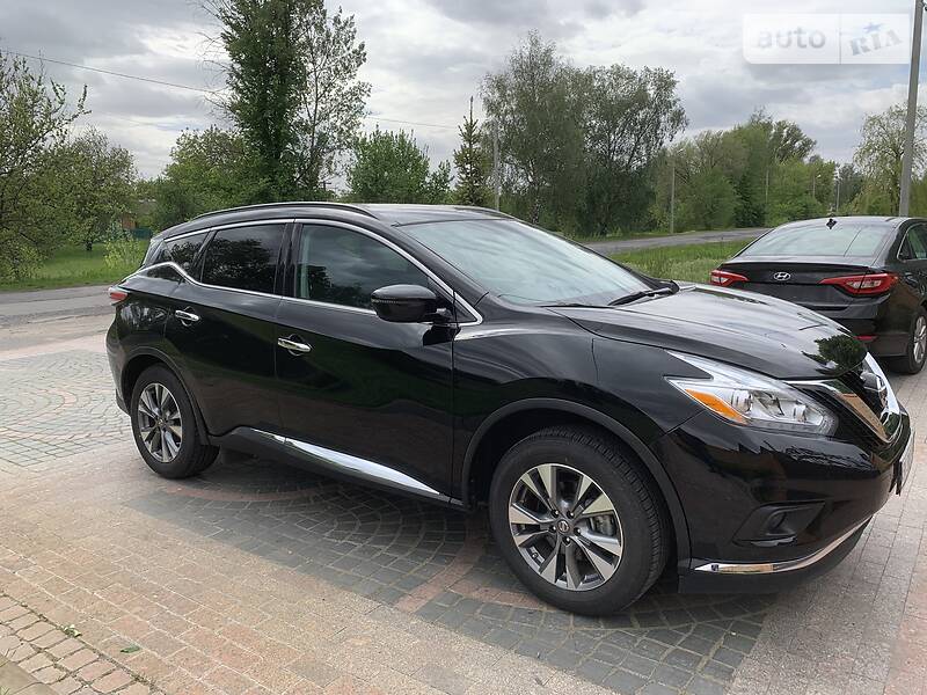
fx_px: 696
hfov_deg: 67.3
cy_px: 348
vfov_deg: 53.1
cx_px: 464
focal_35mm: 26
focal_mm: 4.2
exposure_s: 1/1163
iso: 25
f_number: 1.8
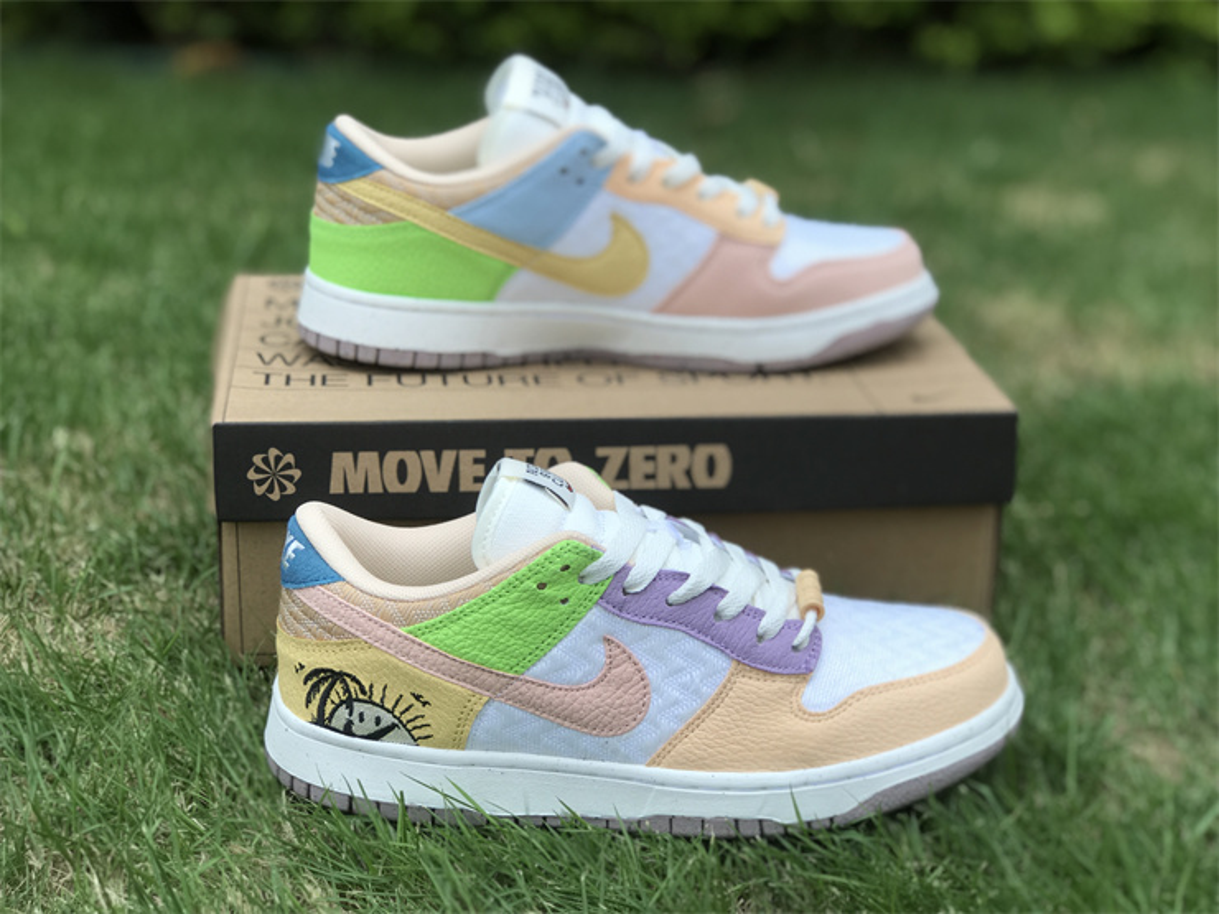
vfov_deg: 25.7
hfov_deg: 33.8
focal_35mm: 57
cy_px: 457
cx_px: 610
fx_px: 2007
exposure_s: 1/205
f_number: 2.8
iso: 20
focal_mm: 6.6
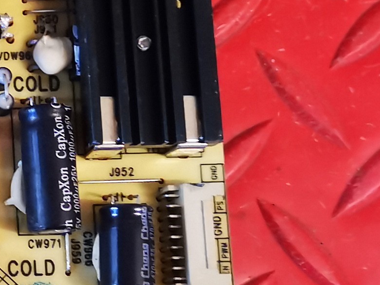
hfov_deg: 14.3
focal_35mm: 126
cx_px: -241
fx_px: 1383
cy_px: 156
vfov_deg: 11.8
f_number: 1.8
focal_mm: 5.58
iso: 800
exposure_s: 1/25
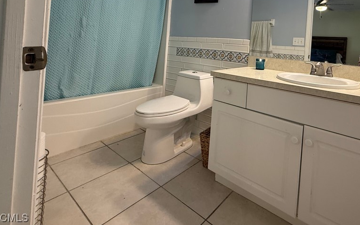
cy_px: 46
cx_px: 225
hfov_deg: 83.4
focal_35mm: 20
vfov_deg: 55.6
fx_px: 196
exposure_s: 1/120
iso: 250
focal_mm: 2.22
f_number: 2.2
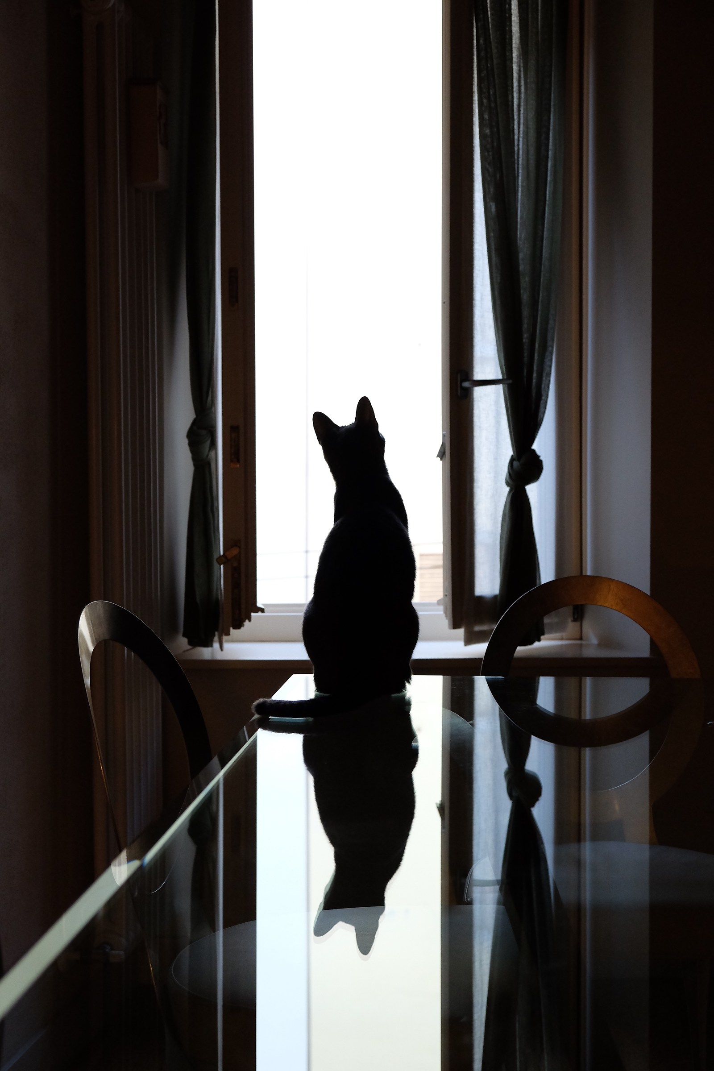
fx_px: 1339
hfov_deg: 29.9
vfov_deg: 43.6
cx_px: 357
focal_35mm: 45
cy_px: 536
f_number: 4
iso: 2500
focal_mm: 30.2
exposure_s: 1/60
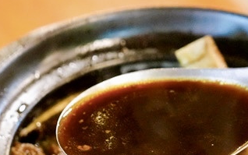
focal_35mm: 269
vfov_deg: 4.9
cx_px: 103
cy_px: 183
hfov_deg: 7.8
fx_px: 1819
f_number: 4
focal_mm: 82
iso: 6400
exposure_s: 1/100
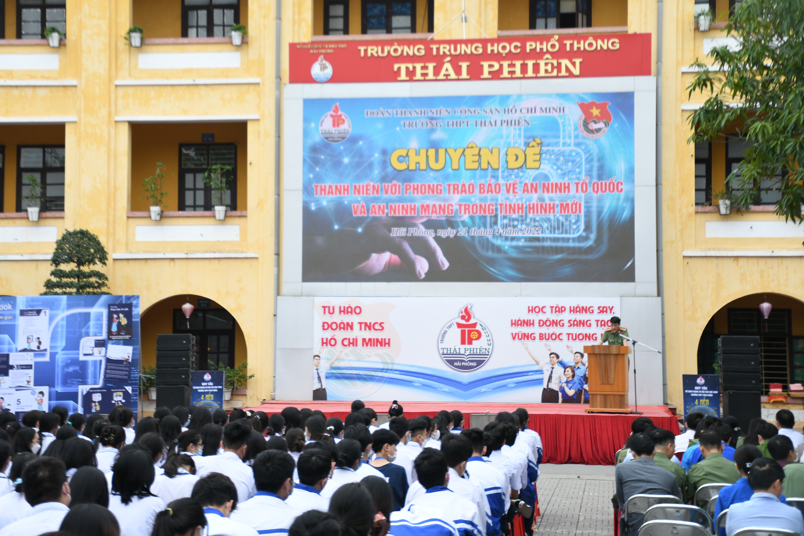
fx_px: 1407
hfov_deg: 31.9
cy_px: 268
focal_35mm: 63
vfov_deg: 21.6
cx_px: 402
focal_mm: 42
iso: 160
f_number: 5
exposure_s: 1/200
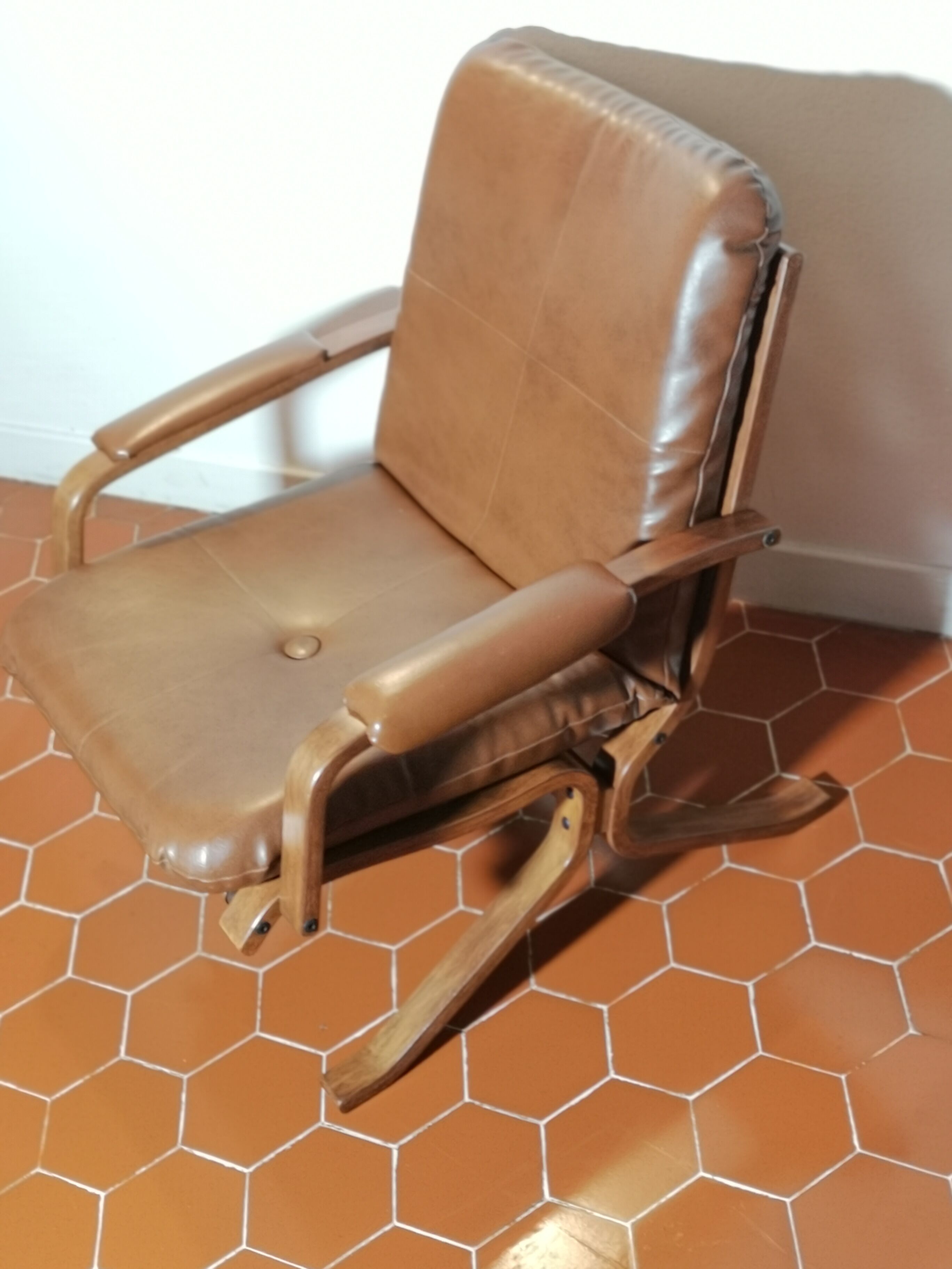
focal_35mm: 54
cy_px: 634
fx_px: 1980
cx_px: 476
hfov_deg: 27.0
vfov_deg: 35.5
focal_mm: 5.58
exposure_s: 1/33.3
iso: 400
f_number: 4
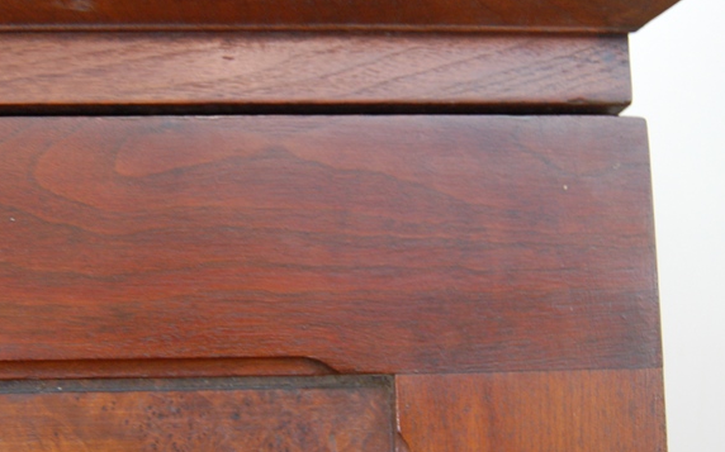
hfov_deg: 38.1
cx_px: 299
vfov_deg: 24.4
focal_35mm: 53
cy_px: 229
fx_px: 1047
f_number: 3.8
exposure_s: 1/30
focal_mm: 22
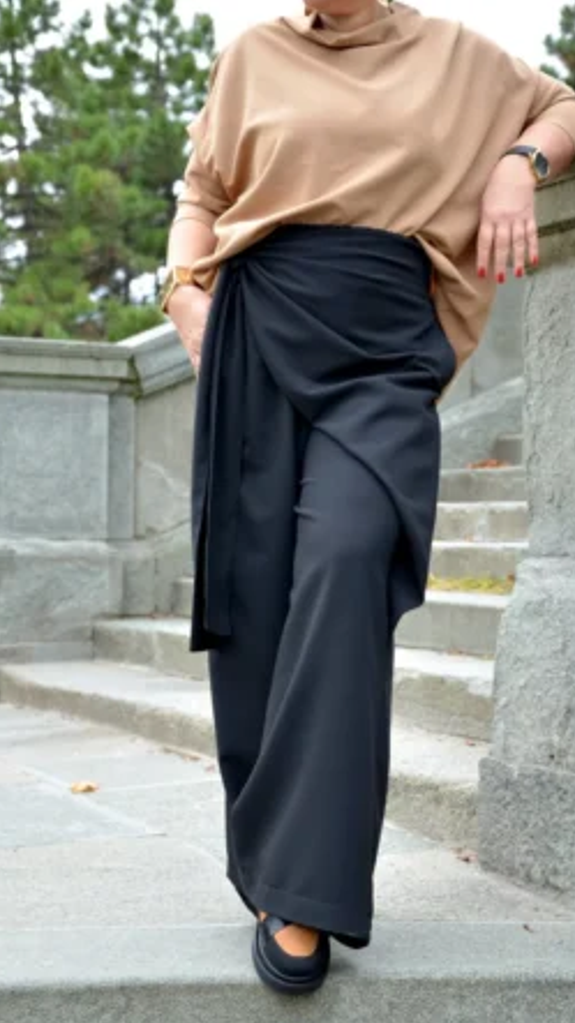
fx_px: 1817
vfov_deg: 31.4
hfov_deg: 18.0
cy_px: 517
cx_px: 326
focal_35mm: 67
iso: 100
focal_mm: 42
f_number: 4.8
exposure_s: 1/60
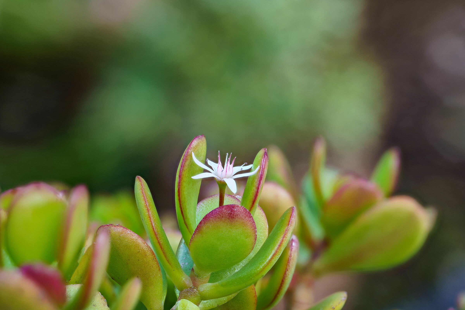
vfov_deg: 13.0
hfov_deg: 19.5
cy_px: 155
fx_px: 1356
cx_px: 232
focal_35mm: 105
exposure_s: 1/80
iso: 100
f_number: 4.5
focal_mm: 105
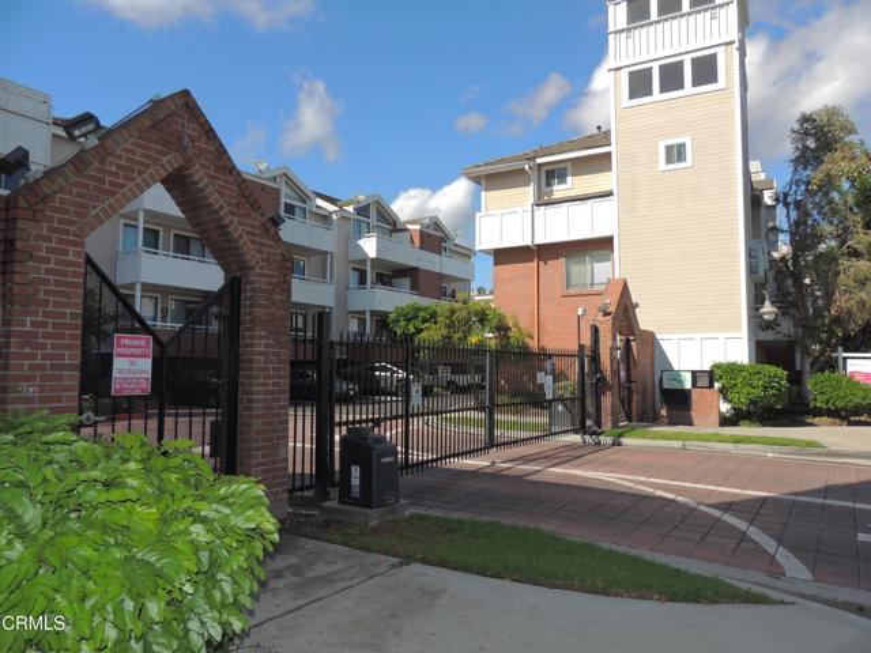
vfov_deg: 56.8
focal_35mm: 24
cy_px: 326
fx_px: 604
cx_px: 436
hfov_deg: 71.6
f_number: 3
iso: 100
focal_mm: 4.3
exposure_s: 1/1250
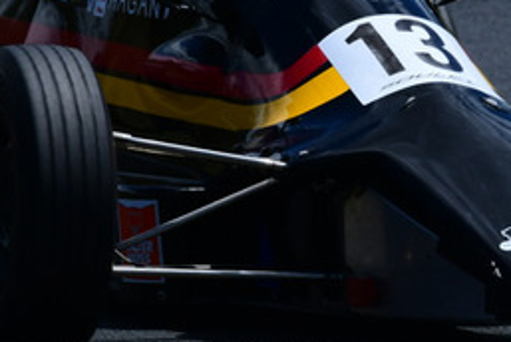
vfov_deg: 0.7
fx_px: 27170
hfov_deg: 1.1
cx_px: 312
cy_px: -22
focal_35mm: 1912
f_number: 14
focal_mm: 410
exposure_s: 1/640
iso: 320
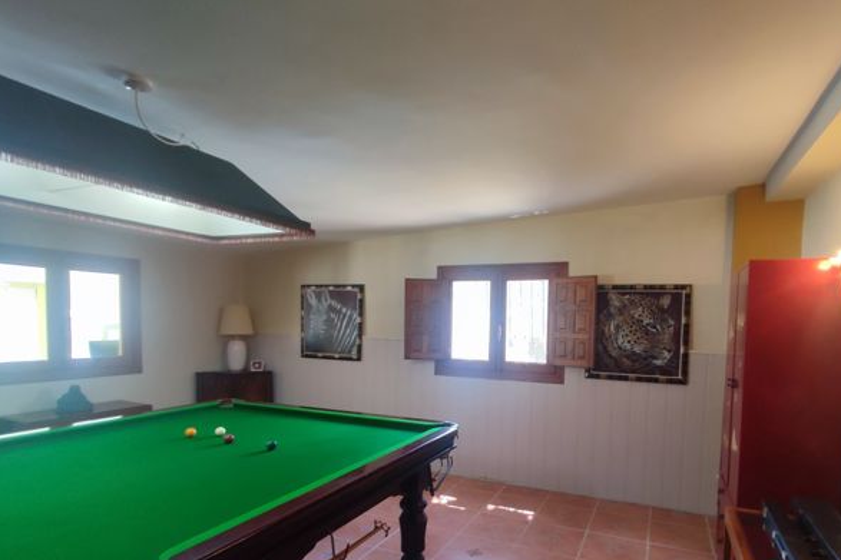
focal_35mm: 20
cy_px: 354
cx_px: 469
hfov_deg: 83.7
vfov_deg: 61.0
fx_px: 467
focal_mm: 1.65
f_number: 2.2
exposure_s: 1/50
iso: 81
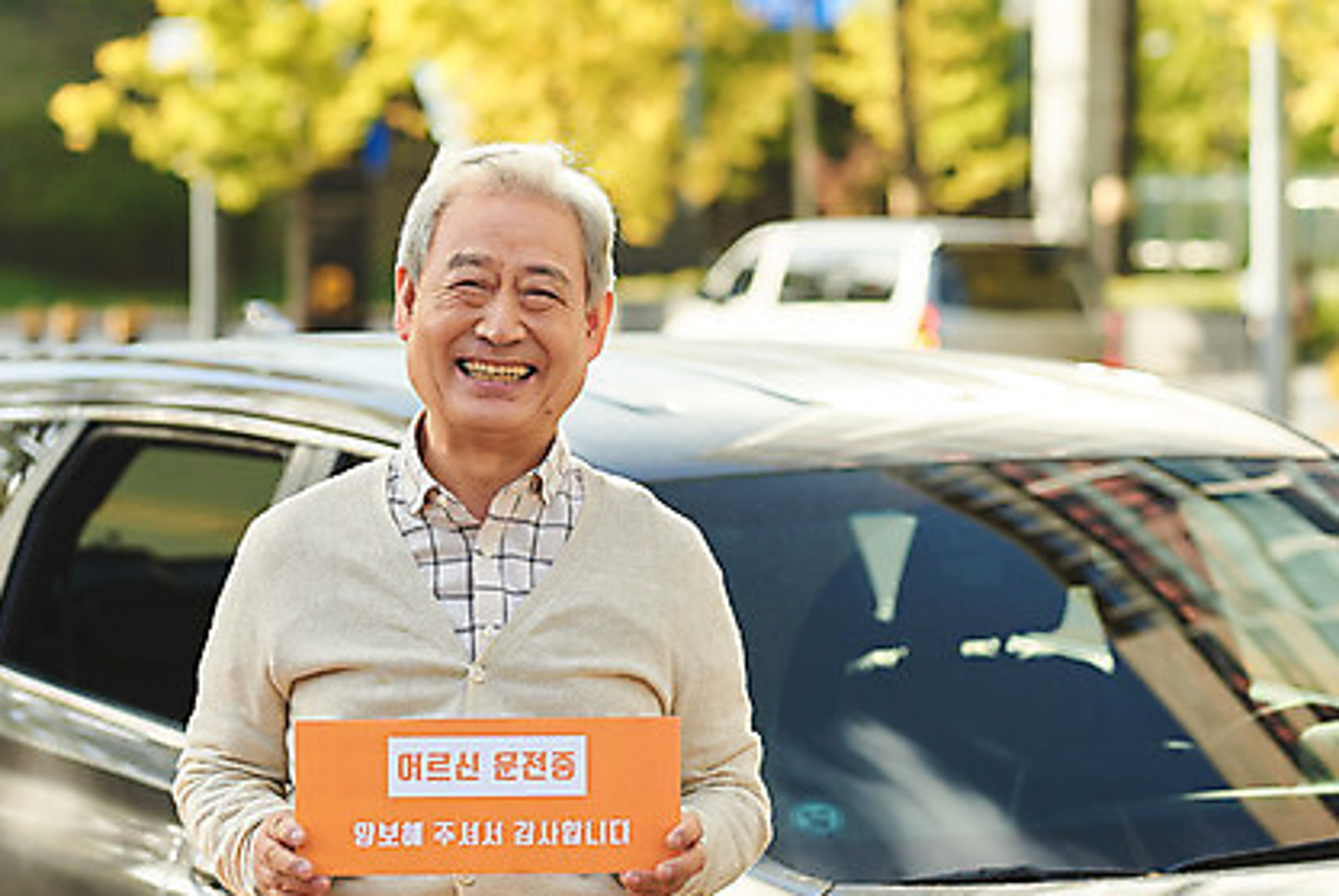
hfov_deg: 16.8
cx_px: 743
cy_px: 504
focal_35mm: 122
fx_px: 4542
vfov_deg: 11.3
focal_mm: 85
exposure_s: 1/2000
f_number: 2.8
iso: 400
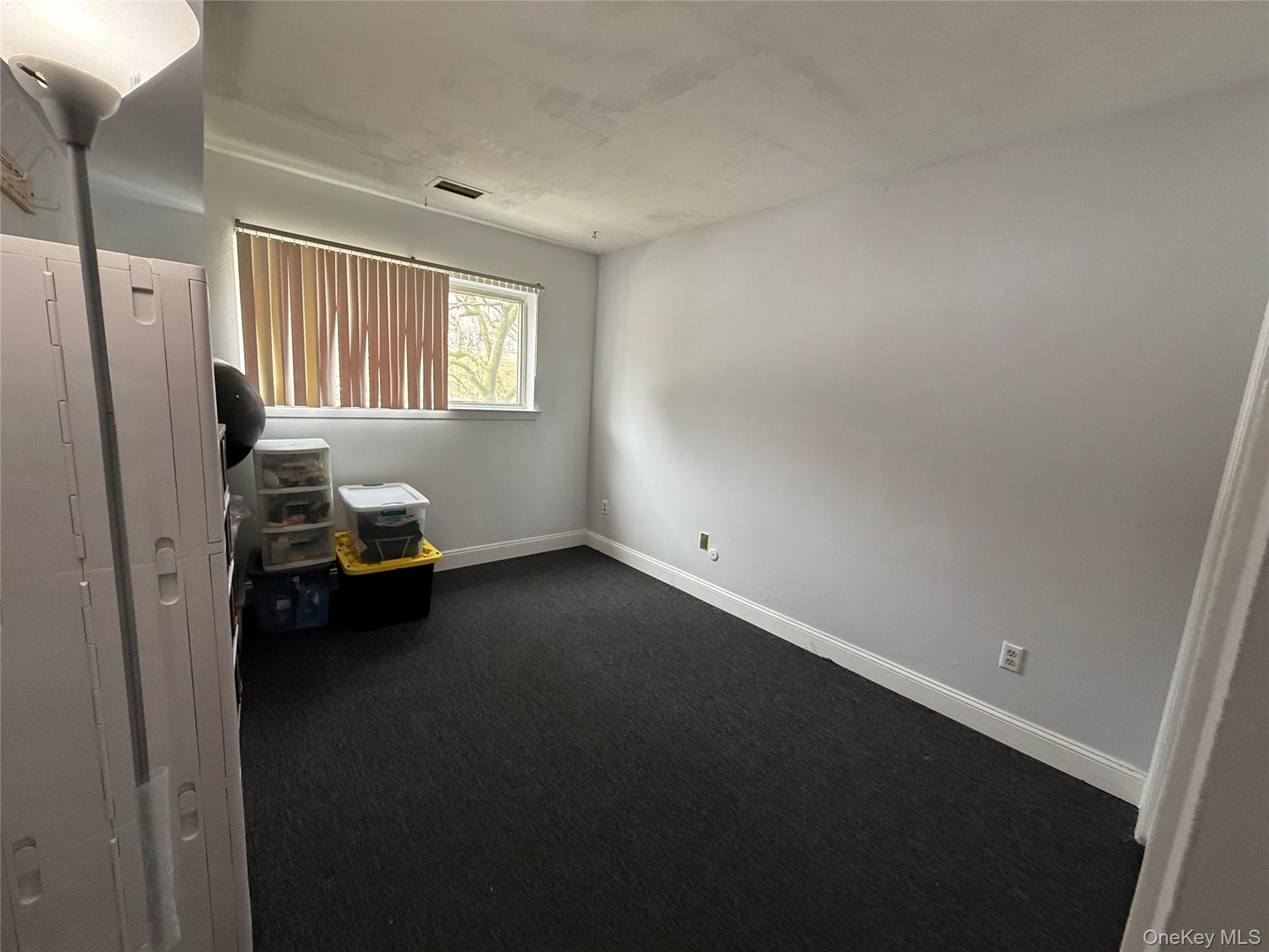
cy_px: 476
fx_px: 513
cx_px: 634
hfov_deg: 102.1
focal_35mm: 14
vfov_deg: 85.7
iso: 250
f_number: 2.2
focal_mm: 2.22
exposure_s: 1/120
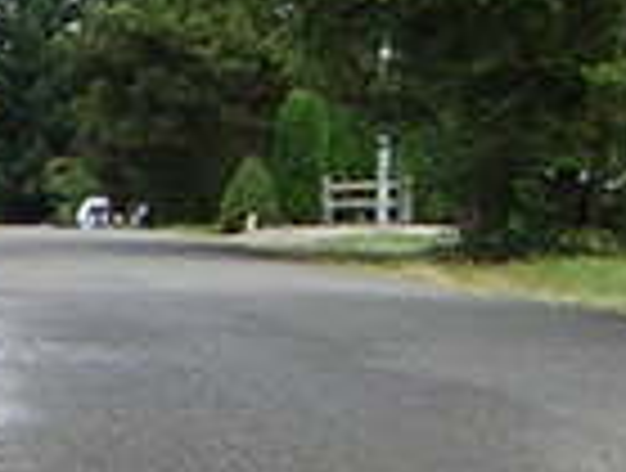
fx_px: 4497
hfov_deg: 8.0
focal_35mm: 248
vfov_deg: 6.0
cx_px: 221
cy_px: 337
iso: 50
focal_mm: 4.7
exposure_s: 1/167
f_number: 2.6
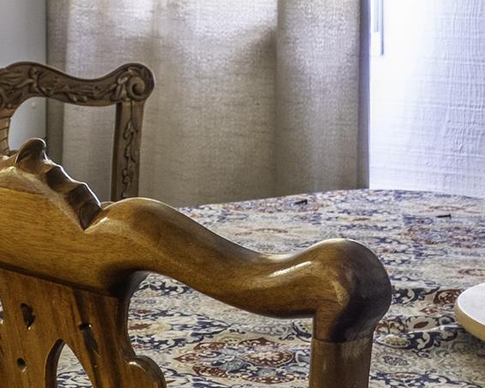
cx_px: 56
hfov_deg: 15.6
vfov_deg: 12.6
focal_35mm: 122
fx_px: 1752
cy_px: 154
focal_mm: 16
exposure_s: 2.5
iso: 400
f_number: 8
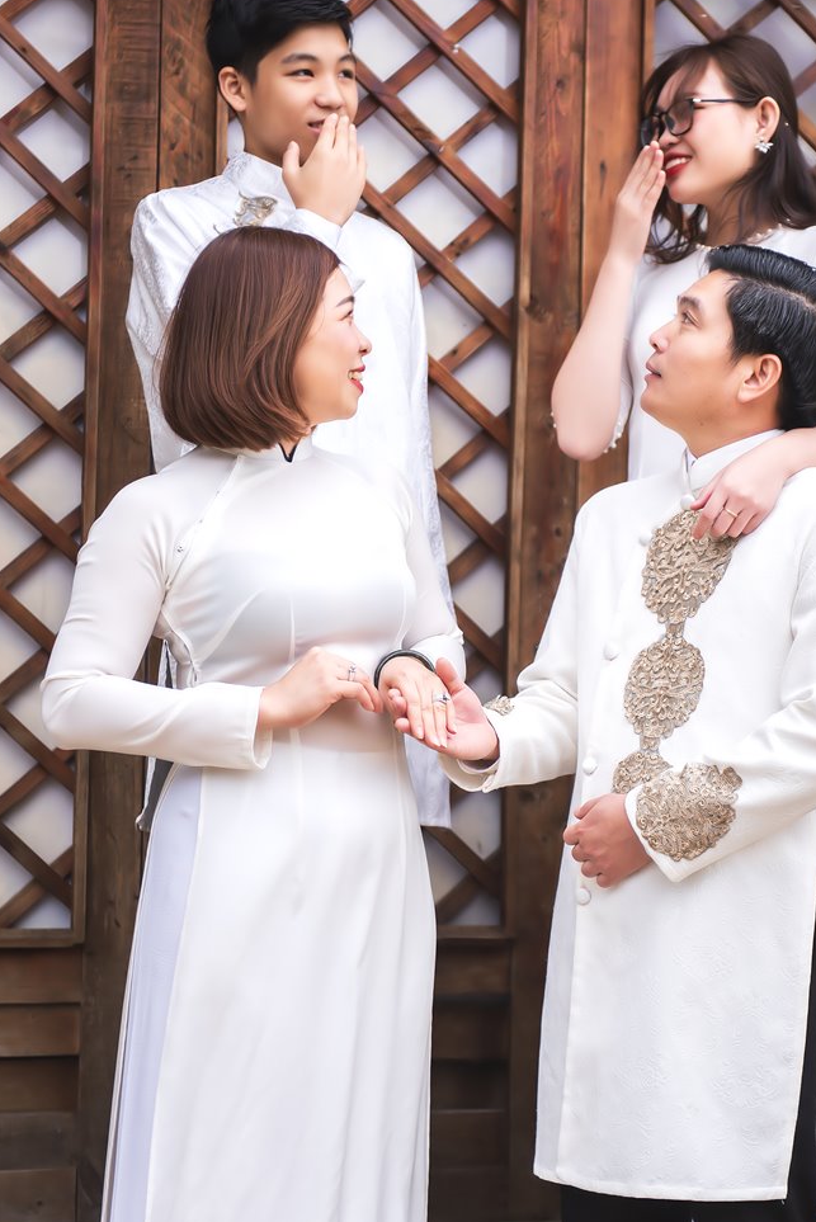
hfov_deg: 16.6
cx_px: 530
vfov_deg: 24.7
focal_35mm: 82
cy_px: 586
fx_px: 2785
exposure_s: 1/500
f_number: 2.8
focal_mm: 62
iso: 125
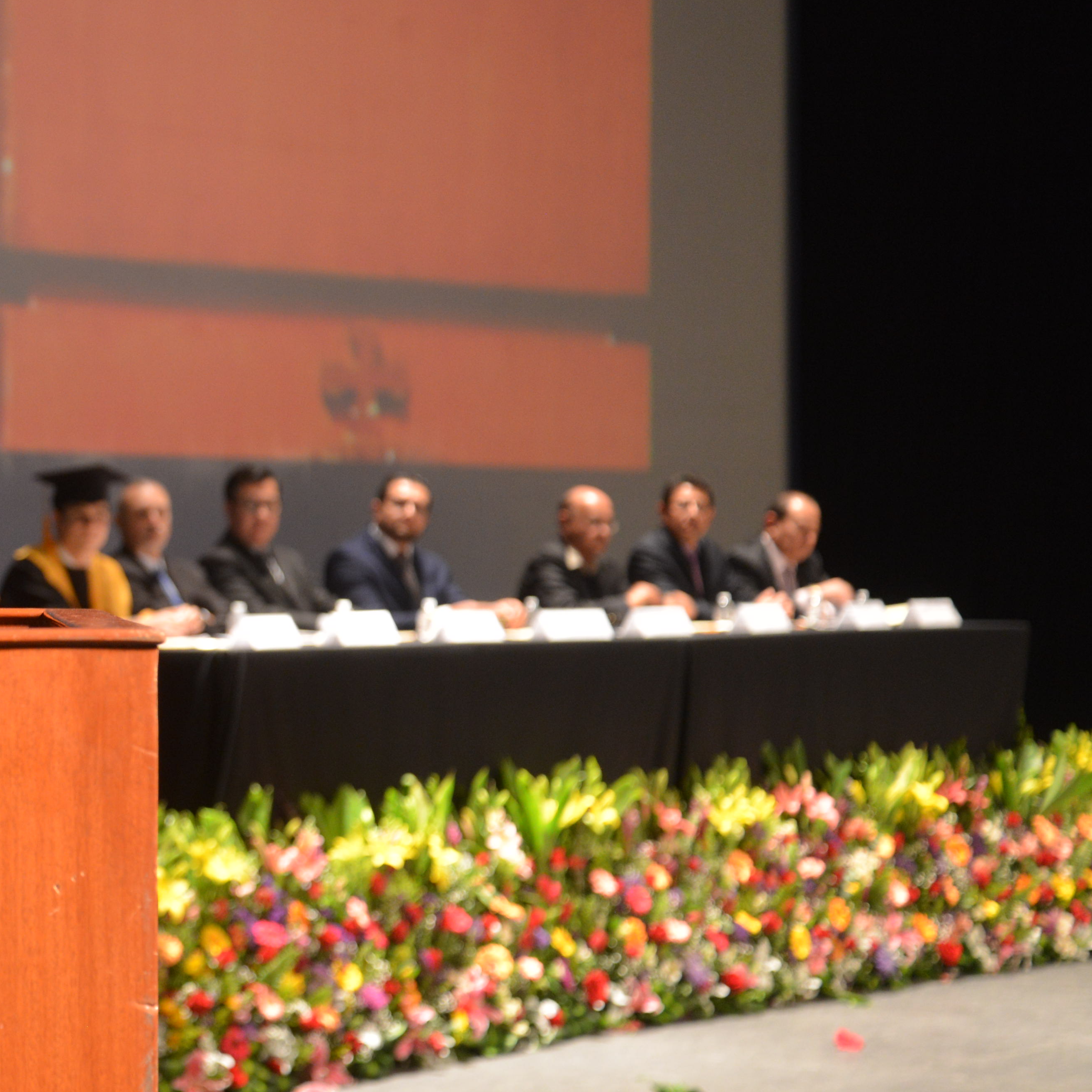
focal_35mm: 101
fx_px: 3605
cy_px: 489
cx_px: -49
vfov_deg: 17.2
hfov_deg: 16.8
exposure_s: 1/25
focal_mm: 52
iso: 1600
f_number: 4.2
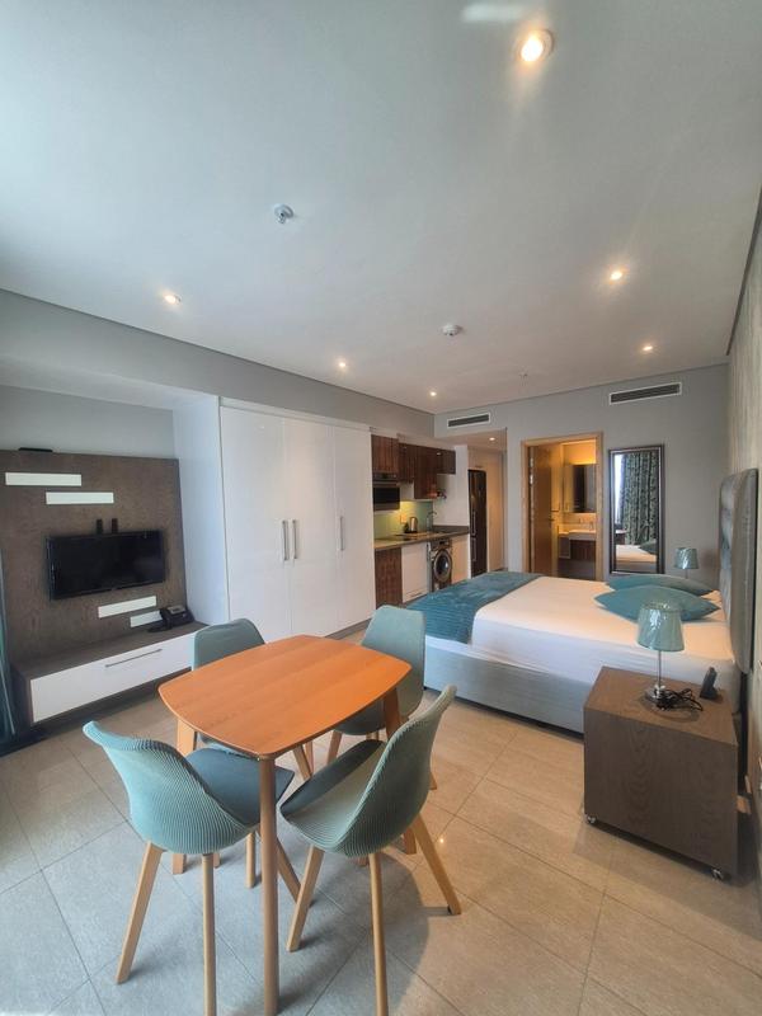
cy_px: 508
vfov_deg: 106.2
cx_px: 381
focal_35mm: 13
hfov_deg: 89.9
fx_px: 382
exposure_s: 1/50
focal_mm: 1.74
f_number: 2.2
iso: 80
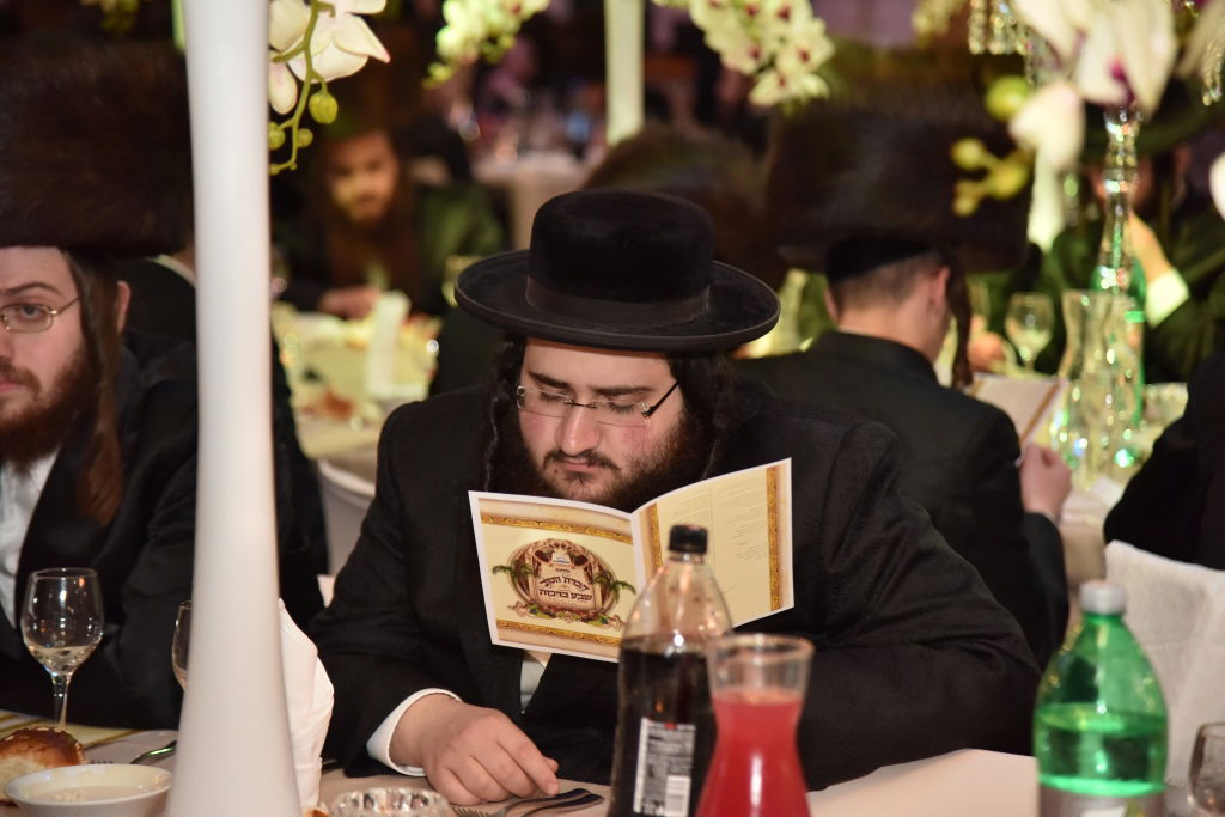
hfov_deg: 19.5
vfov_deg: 13.0
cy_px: 408
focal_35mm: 105
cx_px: 612
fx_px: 3573
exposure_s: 1/125
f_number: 4
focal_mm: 105
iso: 1250
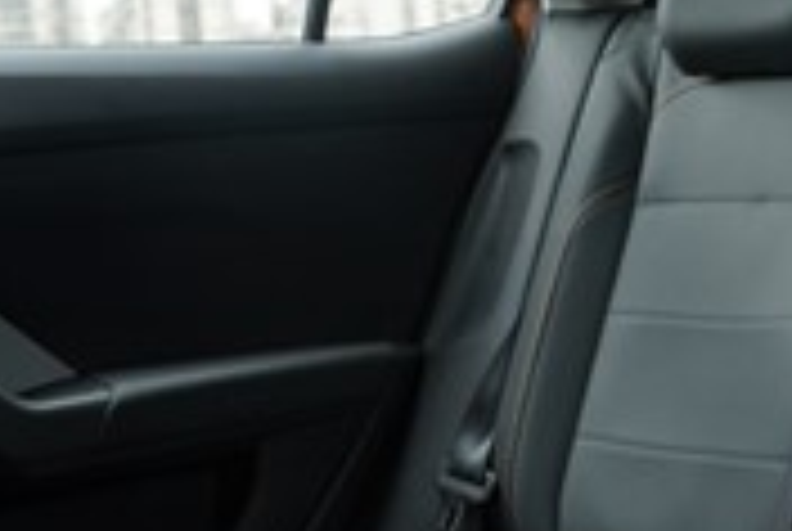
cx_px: 756
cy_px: 410
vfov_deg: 19.9
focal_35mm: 68
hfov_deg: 28.1
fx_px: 1499
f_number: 3.2
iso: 400
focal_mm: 20
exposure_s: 1/1000
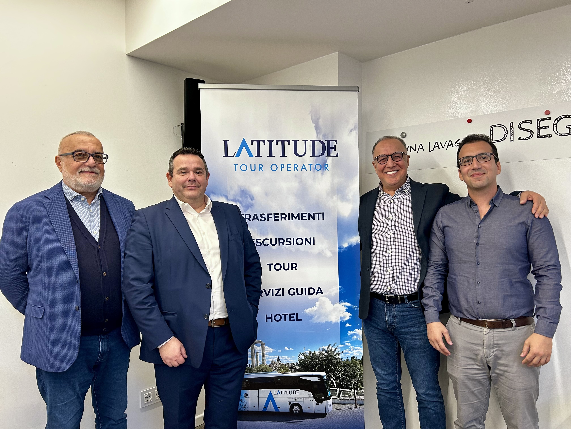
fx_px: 429
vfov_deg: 53.1
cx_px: 286
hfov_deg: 67.3
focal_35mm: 26
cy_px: 214
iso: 125
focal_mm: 5.7
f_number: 1.5
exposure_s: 1/81
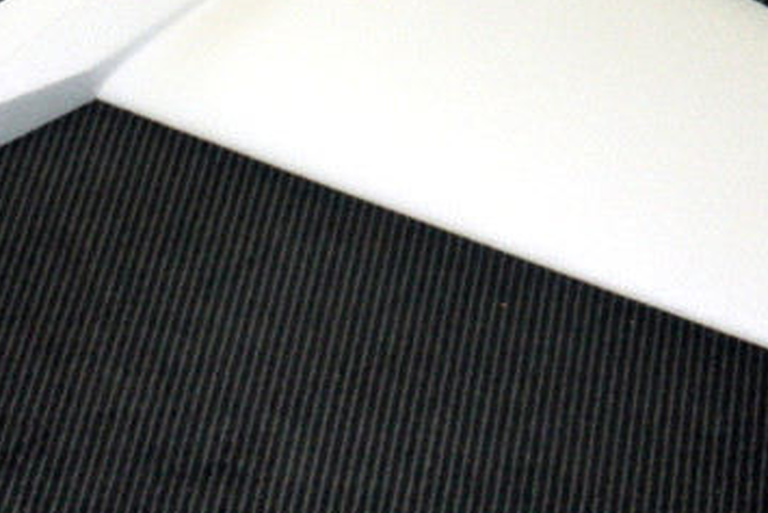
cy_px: -121
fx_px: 1899
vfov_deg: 14.8
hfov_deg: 22.9
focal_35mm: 89
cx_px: 359
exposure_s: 1/40
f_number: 3.9
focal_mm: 6.66
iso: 400
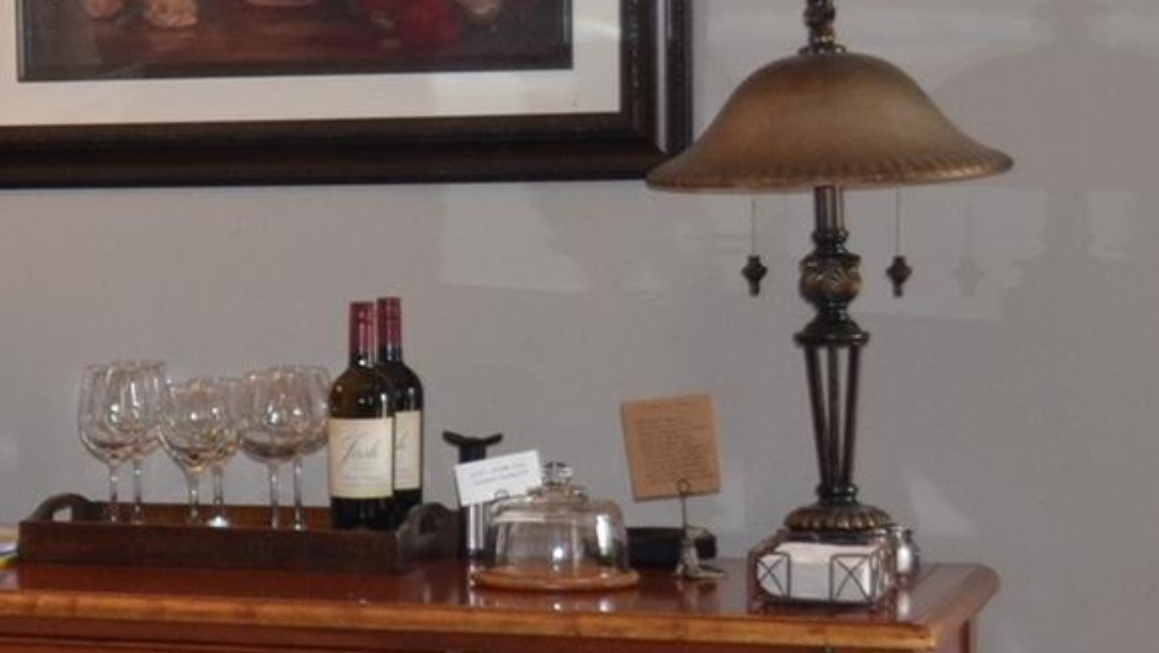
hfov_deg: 14.7
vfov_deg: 9.1
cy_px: 326
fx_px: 4088
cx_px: -735
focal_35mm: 133
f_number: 3.8
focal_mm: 24
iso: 800
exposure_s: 1/60
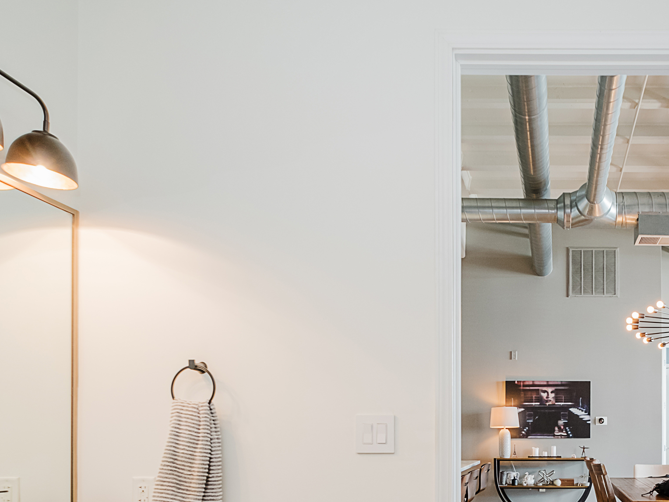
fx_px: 560
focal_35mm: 29
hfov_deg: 57.7
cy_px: 442
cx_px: 521
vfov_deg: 44.3
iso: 500
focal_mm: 10
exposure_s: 1/5
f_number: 4.5
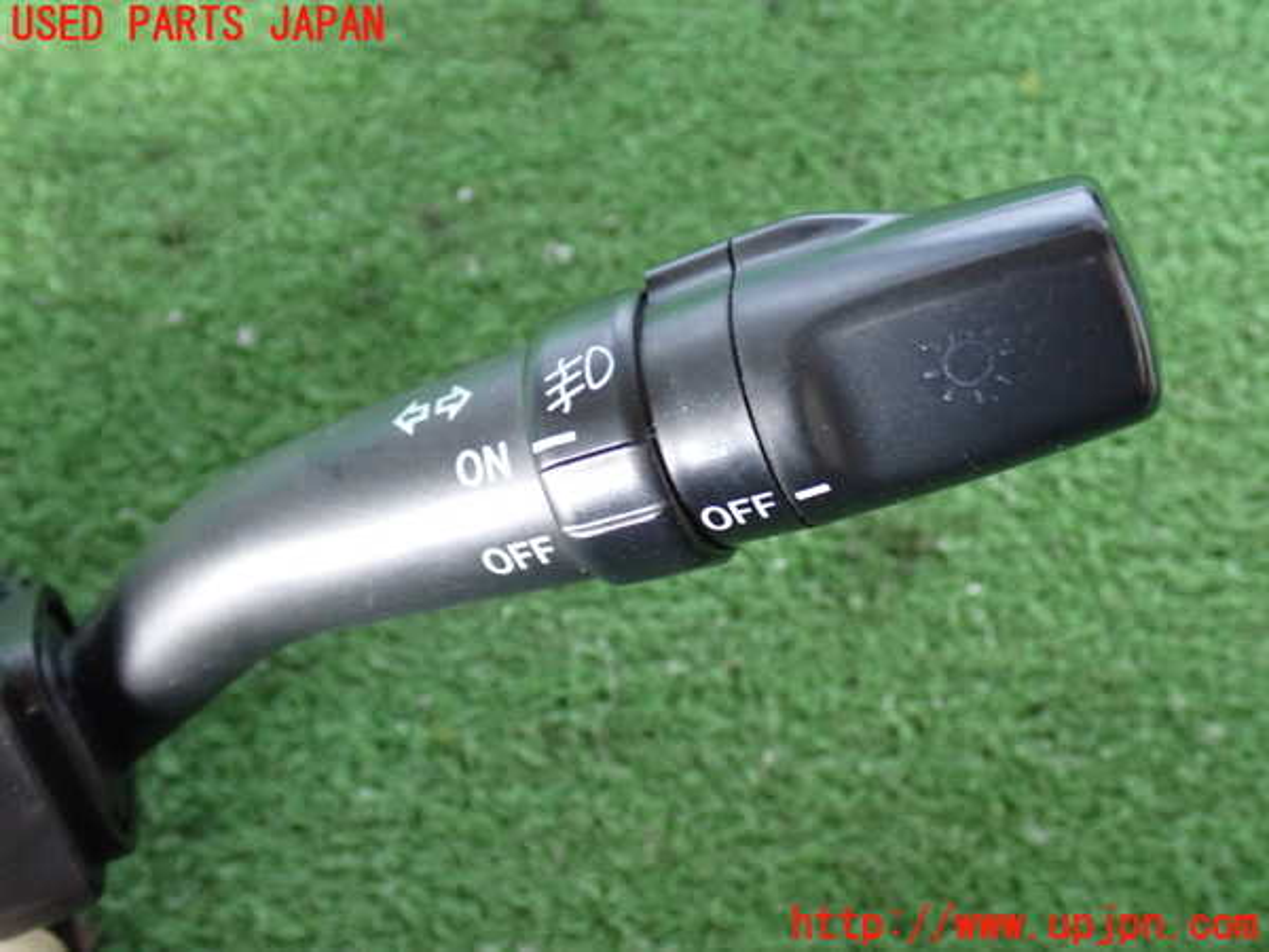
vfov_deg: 35.1
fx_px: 1503
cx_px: 634
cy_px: 476
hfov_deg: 45.8
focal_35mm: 41
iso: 800
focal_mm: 7.31
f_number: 2.8
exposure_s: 1/30
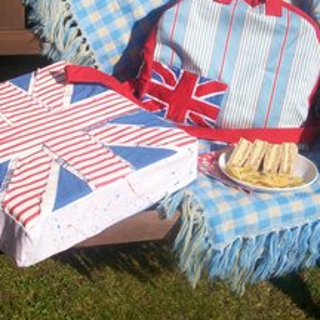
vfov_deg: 21.8
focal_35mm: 79
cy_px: 112
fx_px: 826
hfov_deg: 21.9
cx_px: 164
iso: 64
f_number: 7
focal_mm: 8.8
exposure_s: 1/250
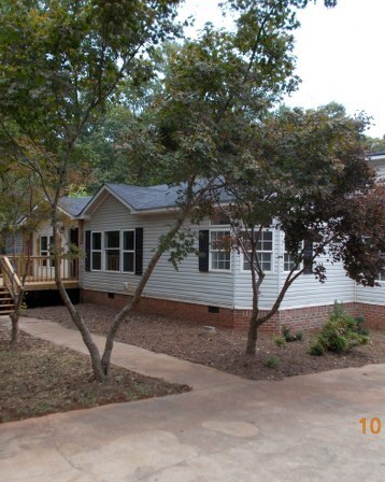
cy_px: 241
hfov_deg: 43.3
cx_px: 186
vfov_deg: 52.9
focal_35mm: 34
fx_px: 485
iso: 80
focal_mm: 4.6
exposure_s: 1/125
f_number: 3.2
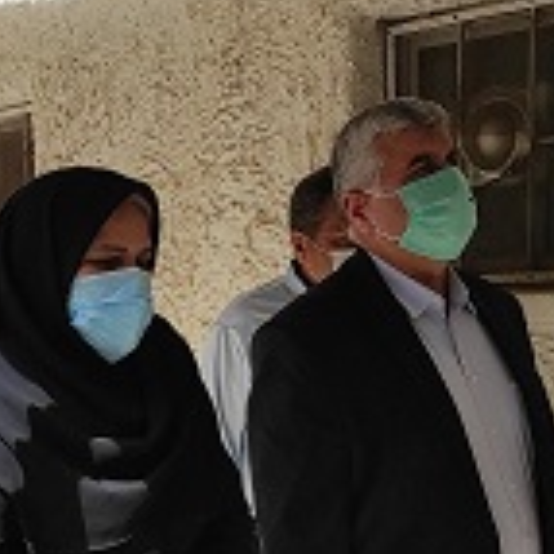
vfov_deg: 20.2
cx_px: 74
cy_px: 440
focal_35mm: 85
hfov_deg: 20.1
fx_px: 1539
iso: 100
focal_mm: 5.43
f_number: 1.89
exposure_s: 1/1560
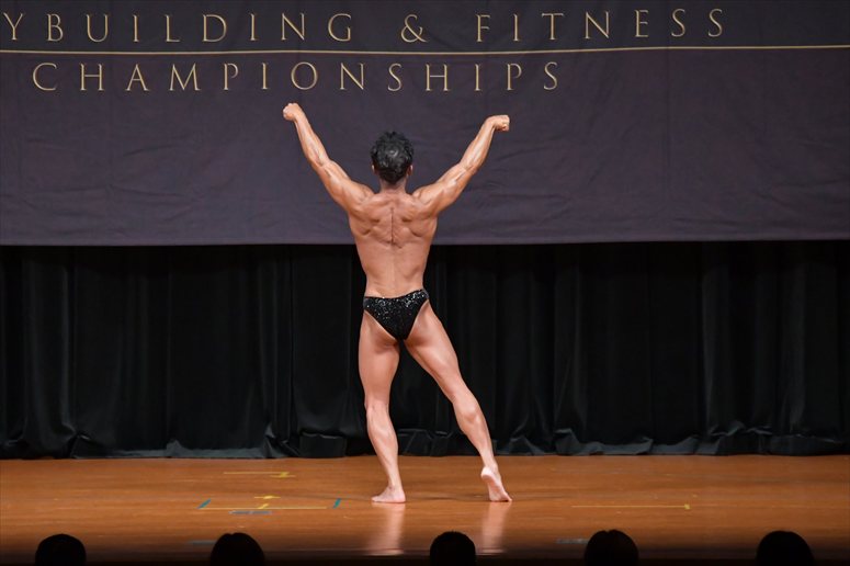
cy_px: 283
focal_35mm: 202
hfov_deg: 10.2
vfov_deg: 6.8
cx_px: 425
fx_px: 4767
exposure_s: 1/400
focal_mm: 135
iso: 5000
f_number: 5.6
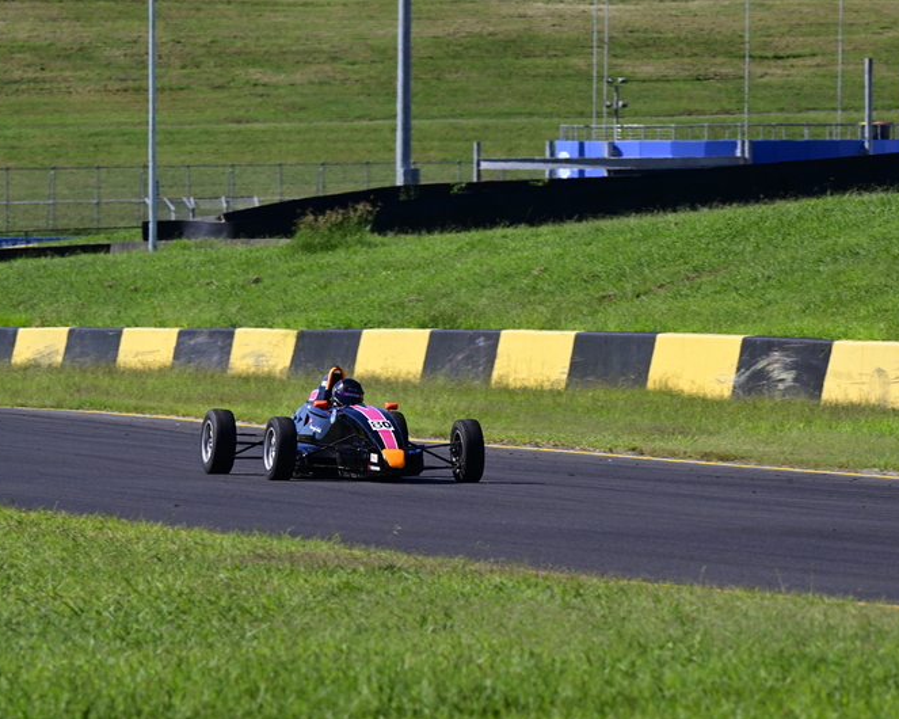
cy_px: 360
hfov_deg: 4.6
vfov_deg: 3.7
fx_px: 11145
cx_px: 414
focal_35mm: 419
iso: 400
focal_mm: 370
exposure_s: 1/640
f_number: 11
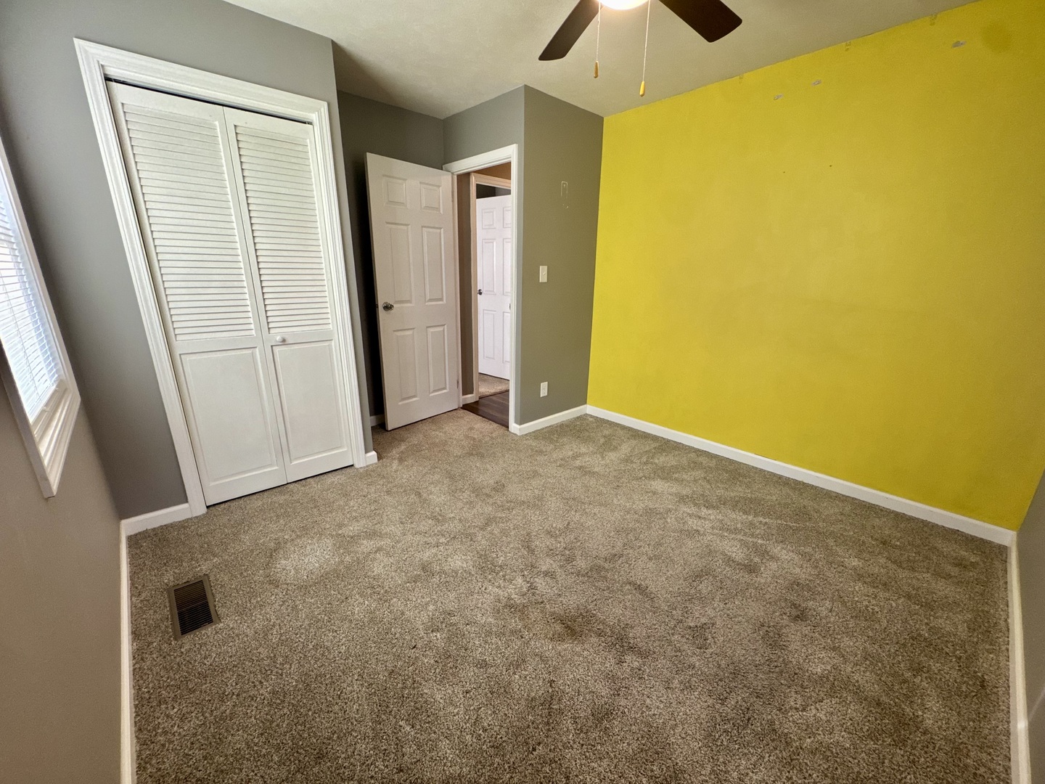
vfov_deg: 85.7
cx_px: 522
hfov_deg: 102.1
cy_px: 392
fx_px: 423
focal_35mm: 14
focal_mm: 2.22
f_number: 2.2
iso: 200
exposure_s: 1/60
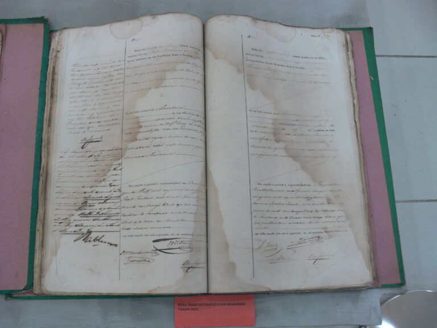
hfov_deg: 52.6
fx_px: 442
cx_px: 218
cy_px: 164
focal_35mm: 35
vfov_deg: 40.7
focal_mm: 7.4
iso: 200
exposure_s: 1/20
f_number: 2.8
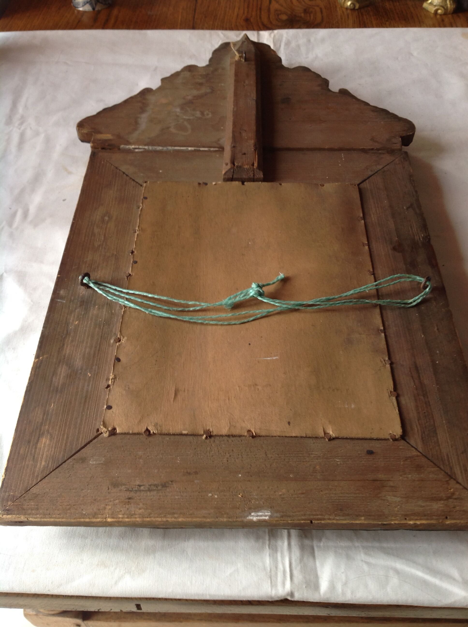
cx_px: 234
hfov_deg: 40.6
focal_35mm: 35
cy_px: 314
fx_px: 633
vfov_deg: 52.7
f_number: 2.4
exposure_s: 1/30
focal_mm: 4.28
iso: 64
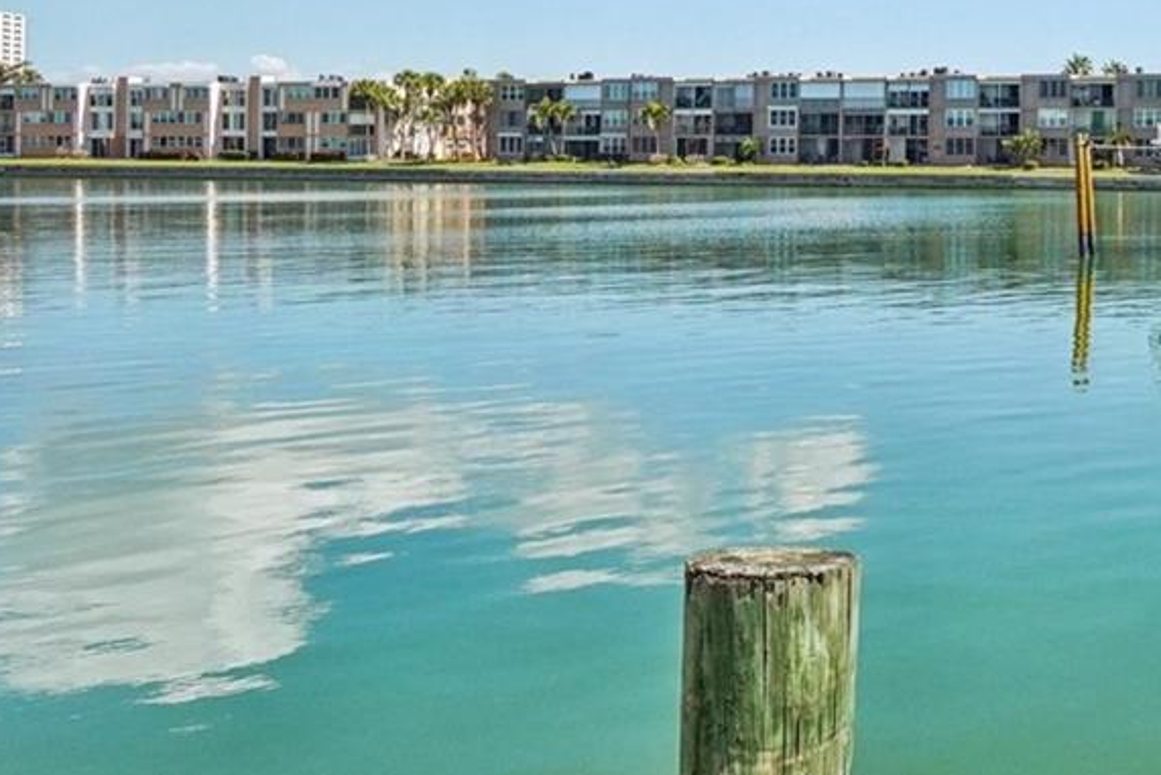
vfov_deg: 31.7
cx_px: 1486
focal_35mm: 42
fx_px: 1355
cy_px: 262
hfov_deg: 34.1
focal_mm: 10
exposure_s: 1/1600
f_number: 8
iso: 400
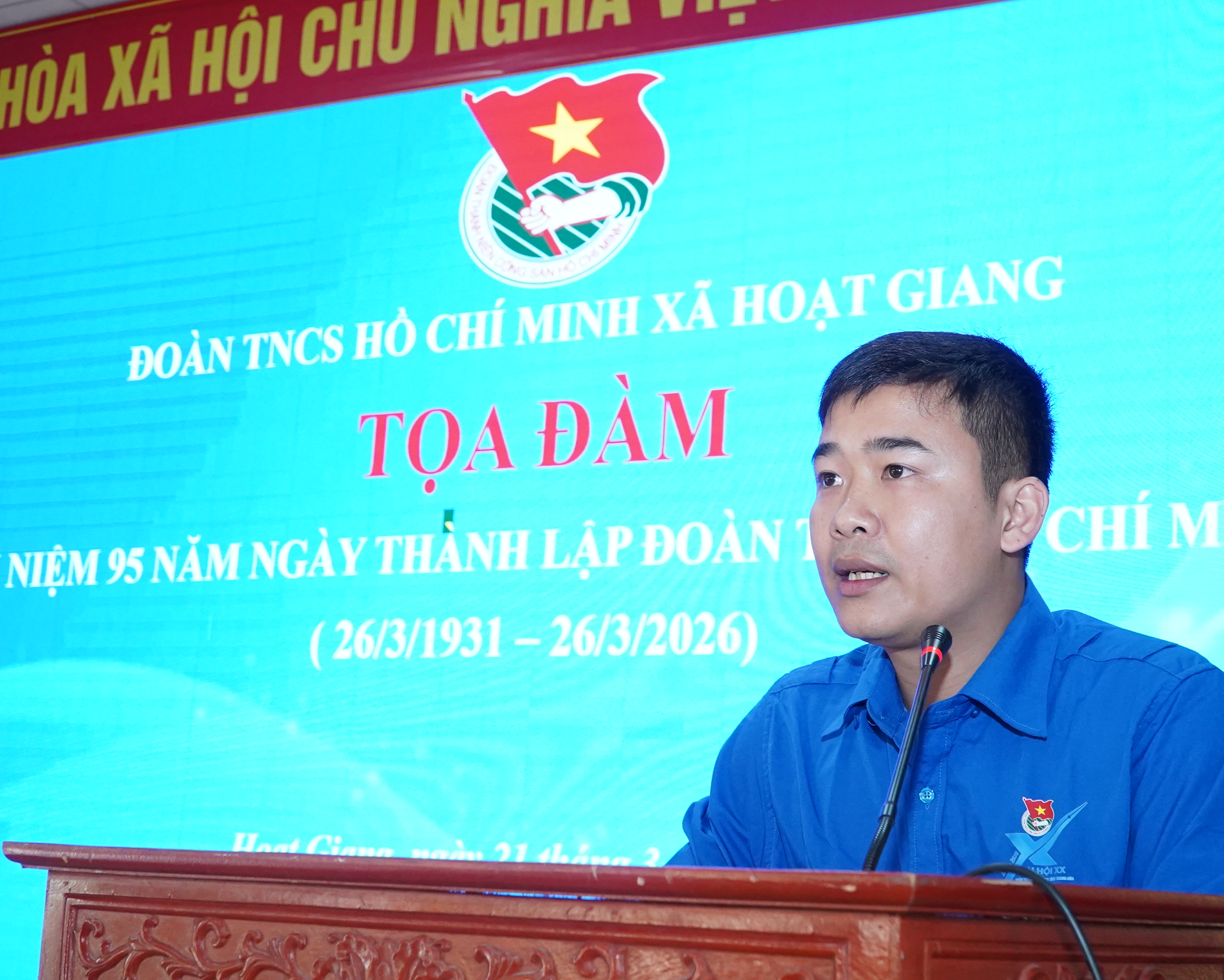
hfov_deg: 38.0
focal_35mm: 49
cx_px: 643
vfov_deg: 30.8
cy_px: 491
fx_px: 1775
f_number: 6.3
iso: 3200
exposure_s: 1/100
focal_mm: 29
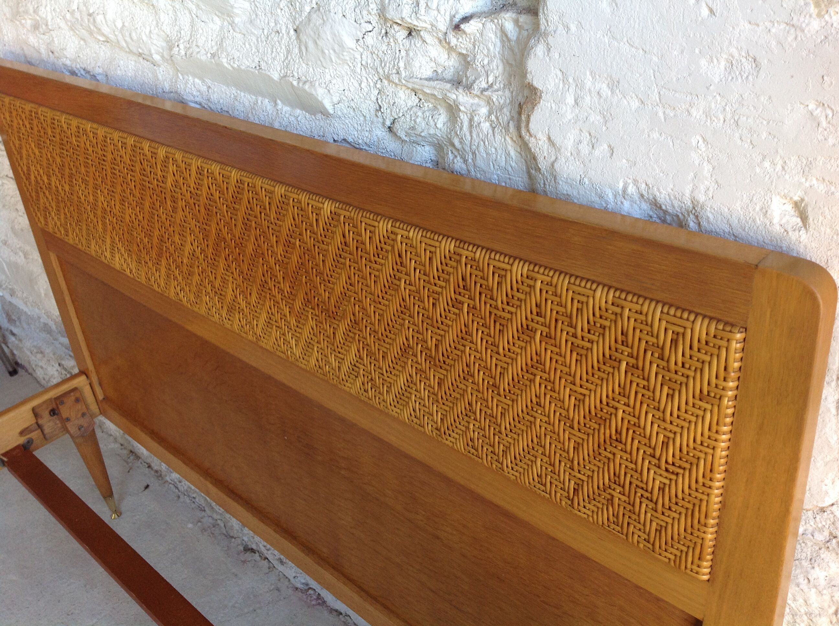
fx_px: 847
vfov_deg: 40.6
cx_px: 420
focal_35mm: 35
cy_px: 313
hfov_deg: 52.7
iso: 64
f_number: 2.4
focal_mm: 4.28
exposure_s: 1/40
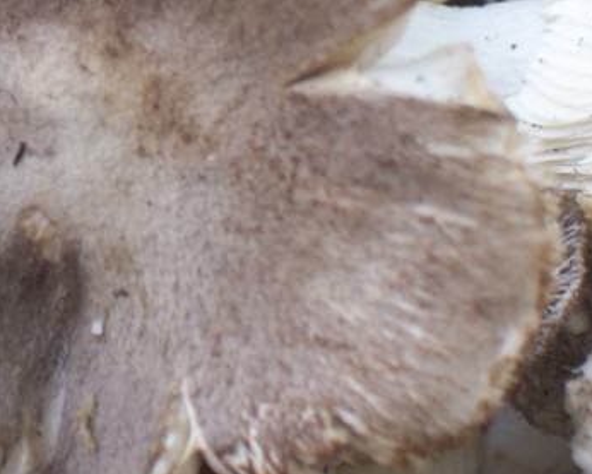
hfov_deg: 10.5
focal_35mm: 184
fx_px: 3225
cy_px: 108
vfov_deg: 8.4
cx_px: 104
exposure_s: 1/45
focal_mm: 16.8
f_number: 4.6
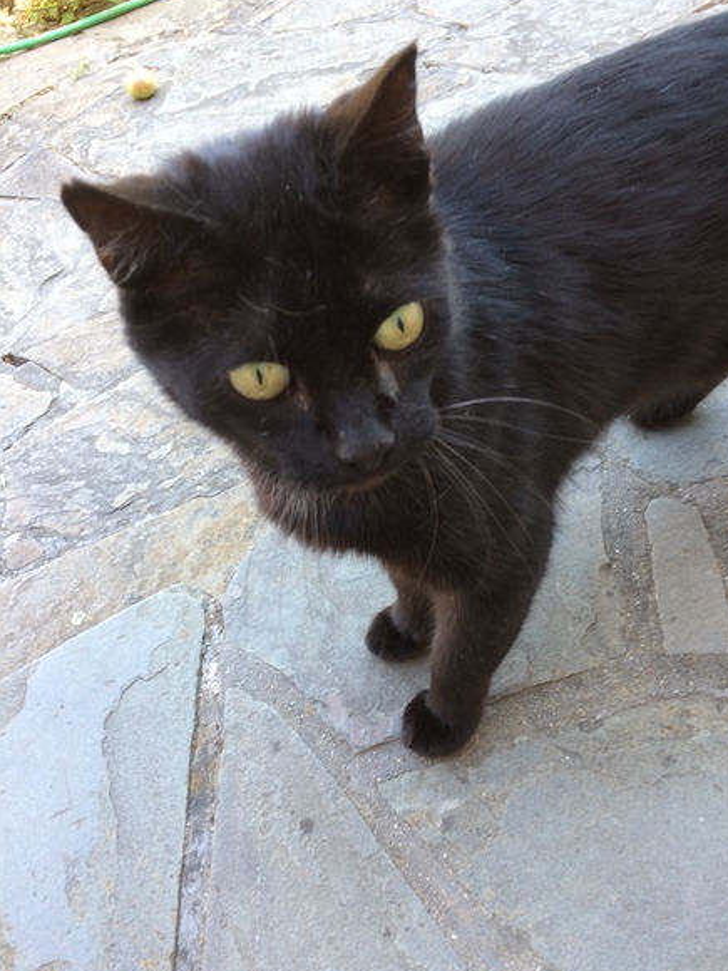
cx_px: 375
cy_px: 480
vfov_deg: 60.0
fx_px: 841
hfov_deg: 46.8
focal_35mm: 30
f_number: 2.2
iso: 40
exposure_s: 1/50
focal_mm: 4.15
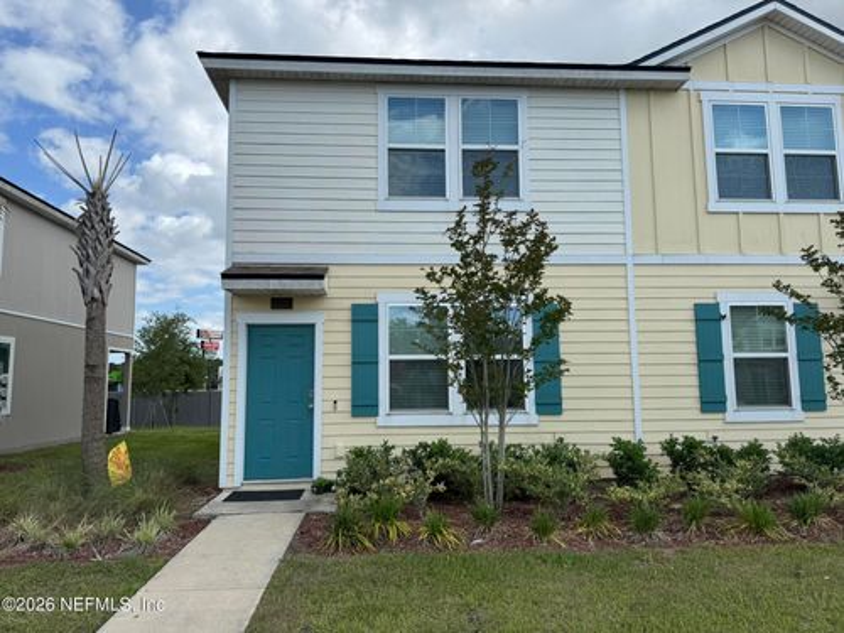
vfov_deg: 56.8
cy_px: 316
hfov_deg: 71.6
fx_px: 585
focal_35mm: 24
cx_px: 422
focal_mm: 6.76
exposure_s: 1/3802
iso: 80
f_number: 1.78
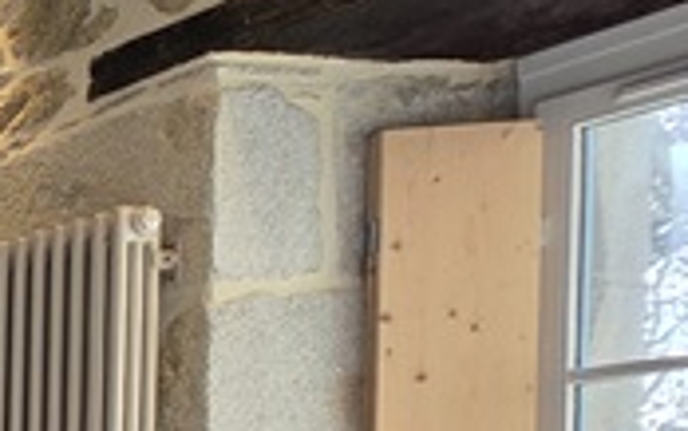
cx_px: -1107
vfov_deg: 14.8
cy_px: 688
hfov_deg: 13.7
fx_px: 1520
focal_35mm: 81
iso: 40
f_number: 1.9
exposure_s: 1/100
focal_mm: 2.2
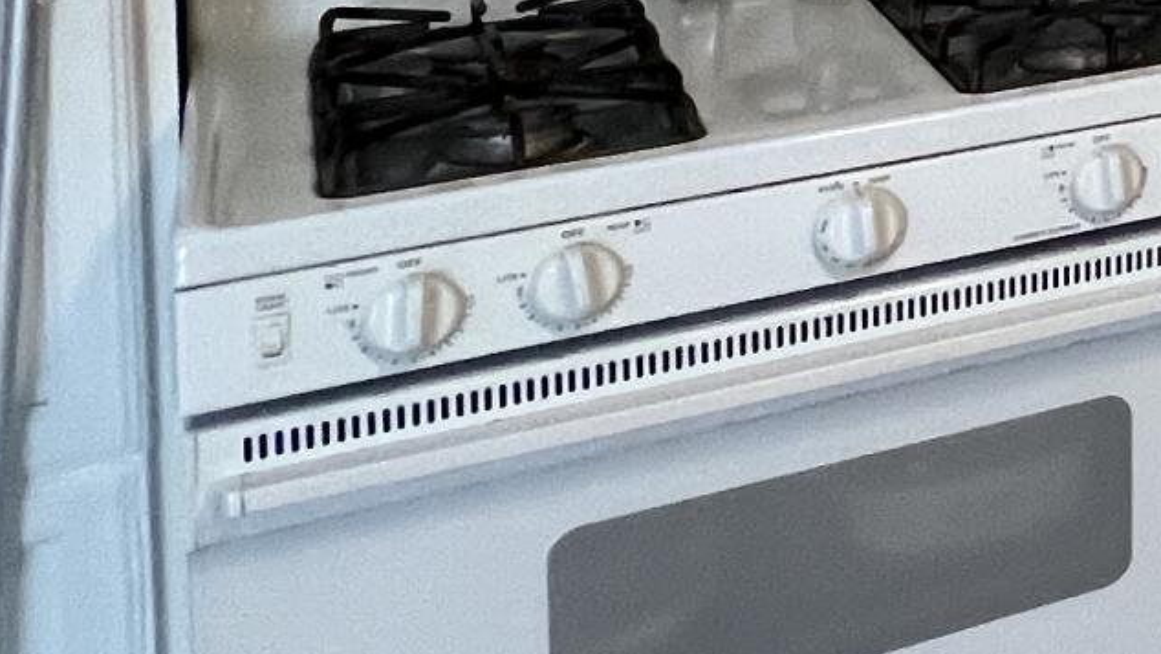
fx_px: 2063
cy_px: -409
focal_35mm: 67
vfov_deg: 16.0
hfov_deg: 20.5
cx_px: 2155
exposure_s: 1/120
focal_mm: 1.57
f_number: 1.8
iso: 250
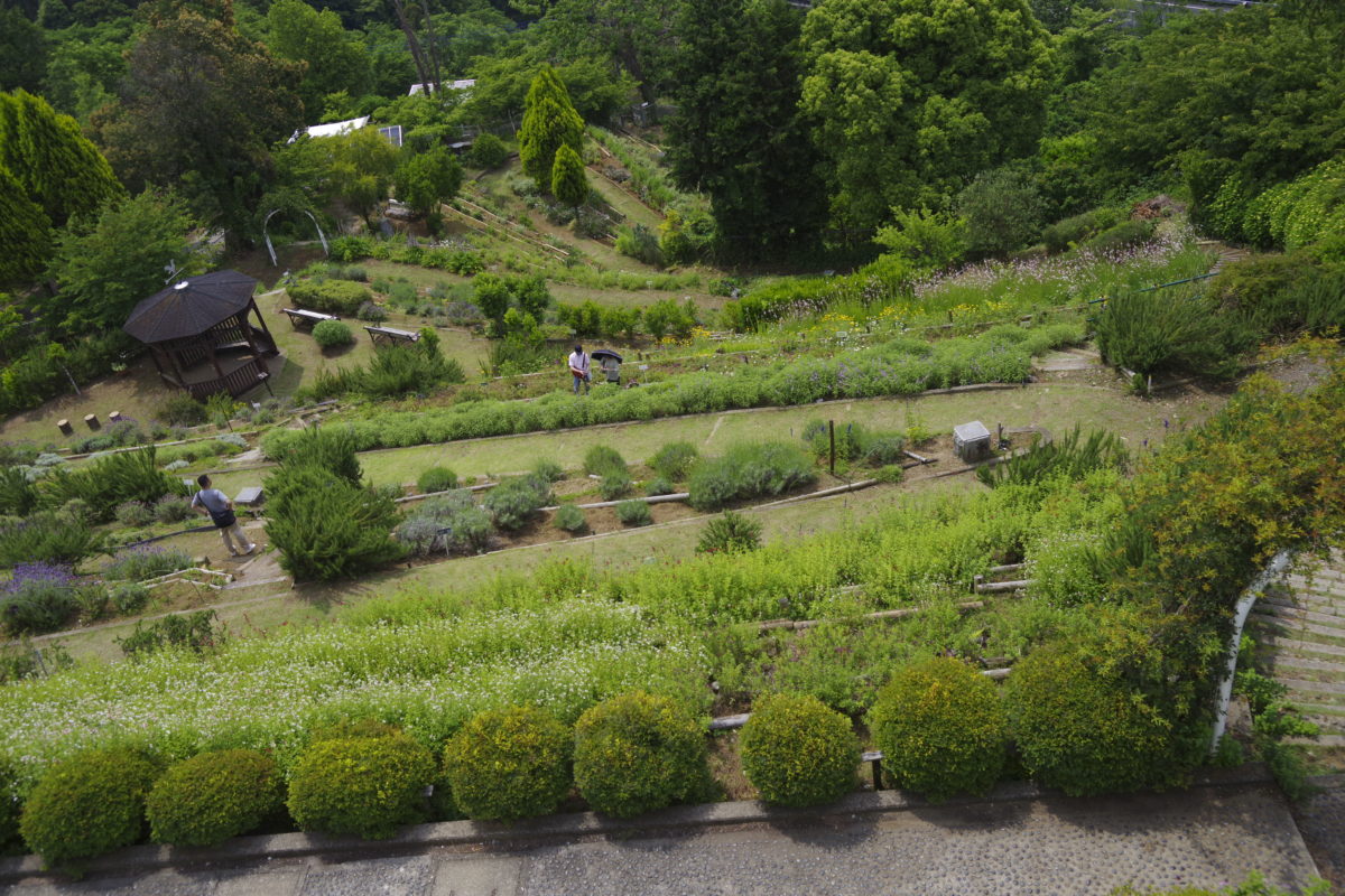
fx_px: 1158
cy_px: 448
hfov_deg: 60.3
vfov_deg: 42.3
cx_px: 672
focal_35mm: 31
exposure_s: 1/500
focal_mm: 31
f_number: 5.6
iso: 400
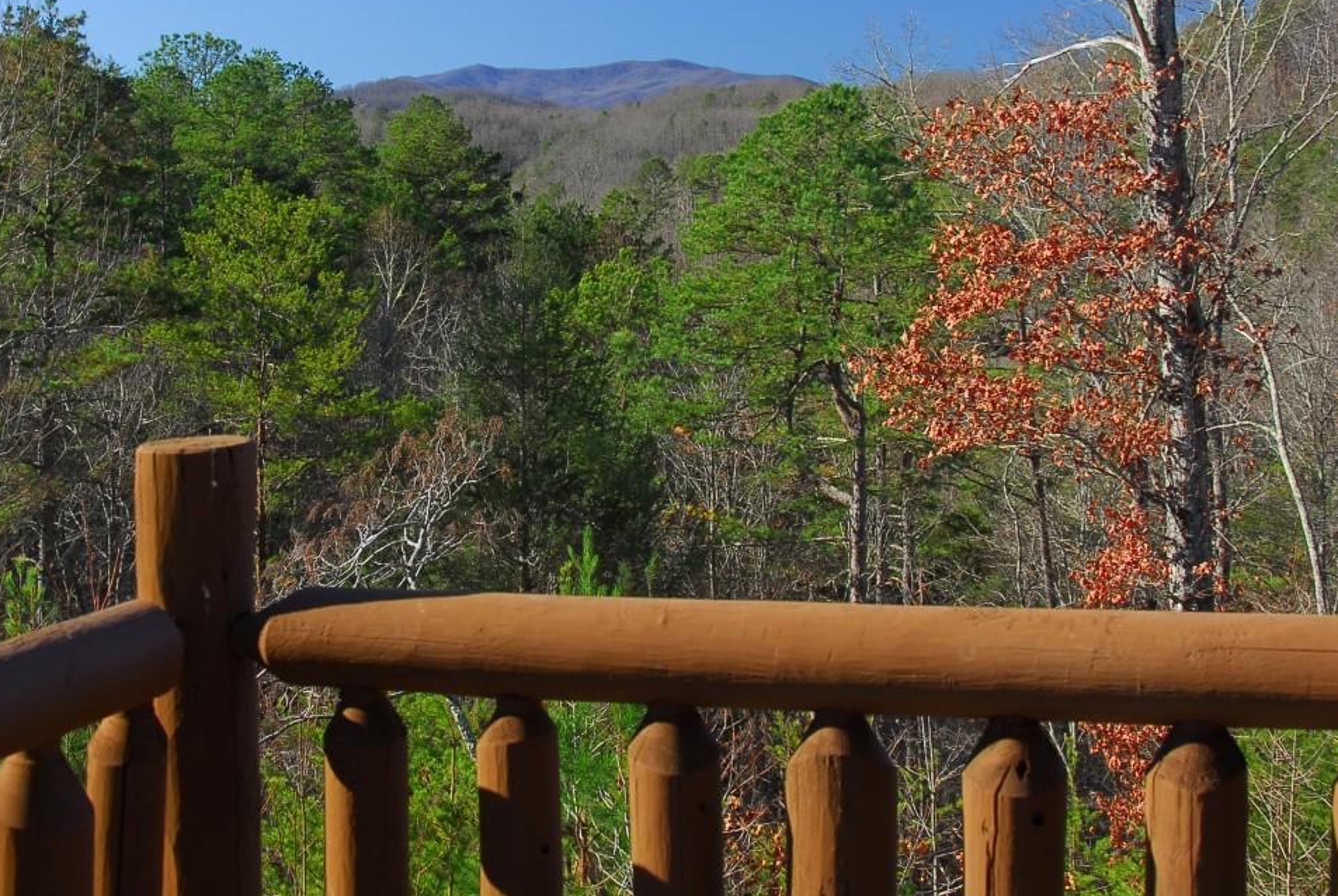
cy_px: 292
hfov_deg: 30.4
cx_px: 512
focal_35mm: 66
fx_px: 2456
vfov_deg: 20.6
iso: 100
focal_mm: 26
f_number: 5.6
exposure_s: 1/50
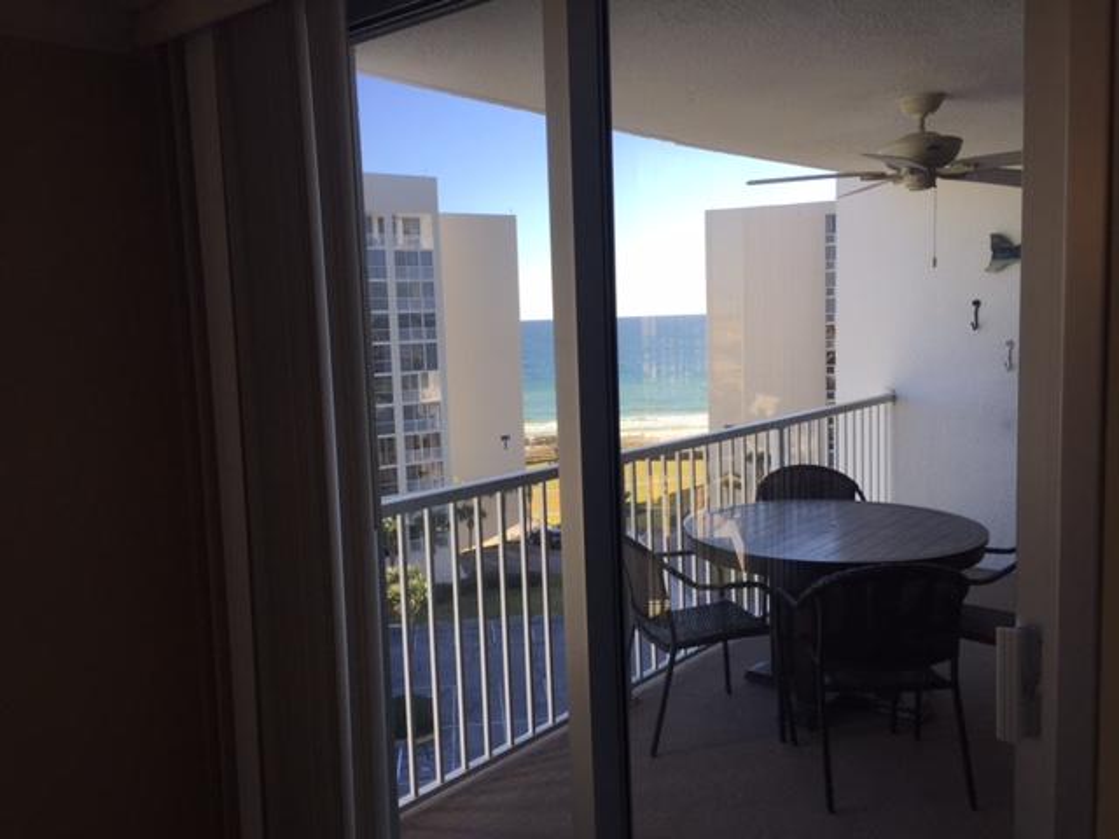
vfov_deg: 48.2
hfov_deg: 61.7
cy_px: 420
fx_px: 937
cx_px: 560
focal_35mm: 29
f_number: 2.2
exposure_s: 1/412
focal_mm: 4.15
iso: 32
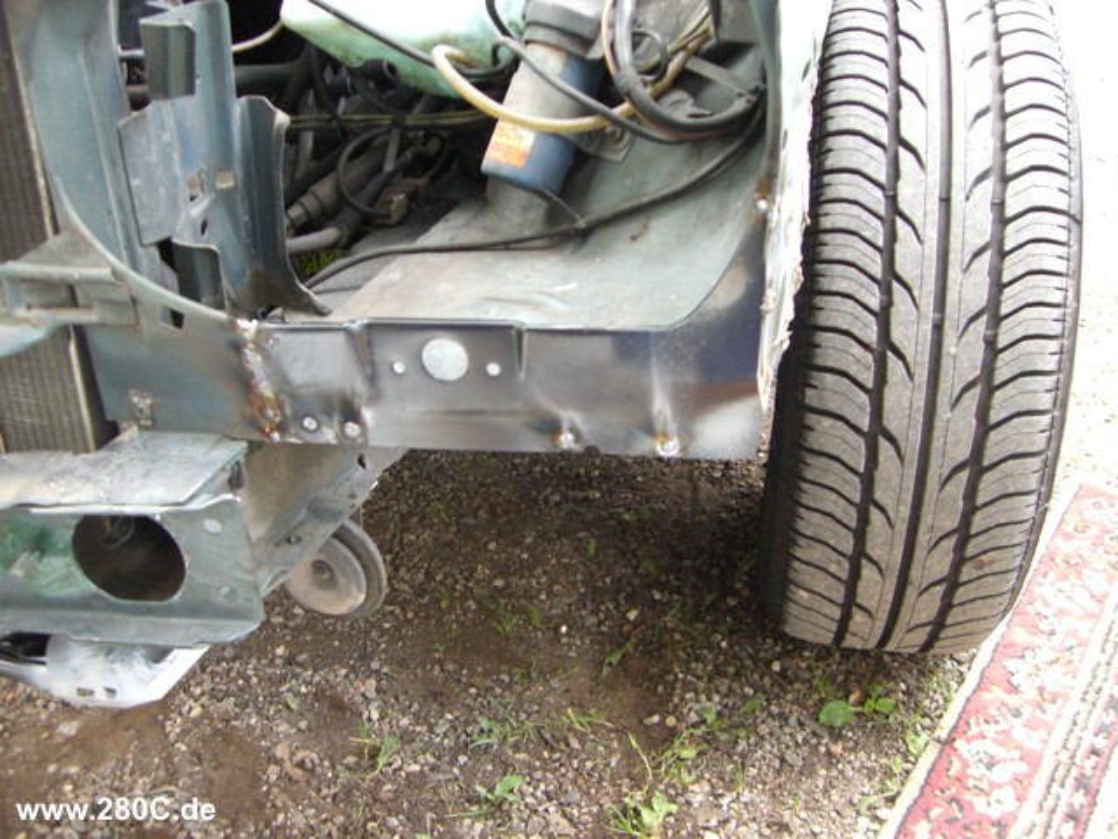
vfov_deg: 37.7
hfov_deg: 49.0
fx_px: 1227
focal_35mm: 38
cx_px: 559
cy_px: 420
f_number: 2.7
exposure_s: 1/60
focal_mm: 6.2
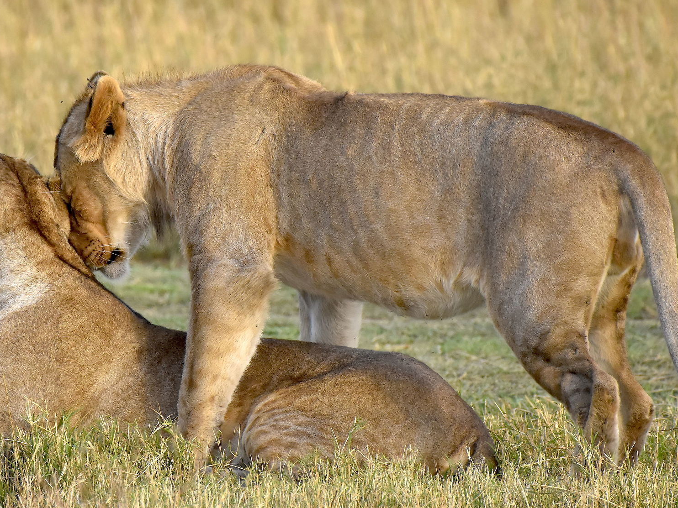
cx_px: 186
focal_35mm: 1166
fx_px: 22838
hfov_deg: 1.7
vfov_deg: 1.3
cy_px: 225
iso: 1250
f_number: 5.6
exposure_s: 1/1000
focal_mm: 500
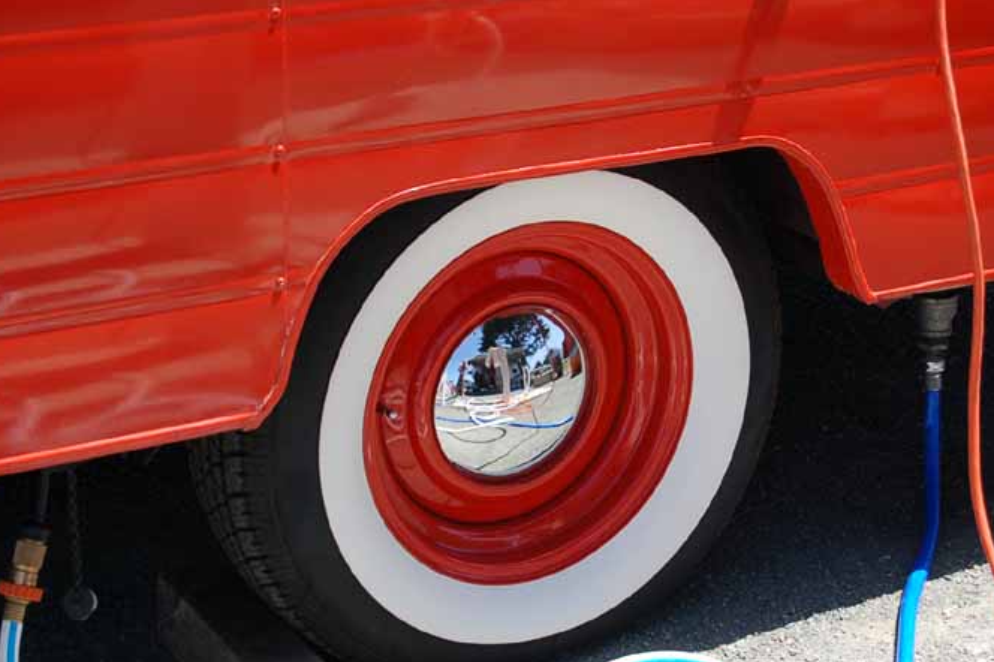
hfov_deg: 23.3
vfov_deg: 15.6
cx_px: 508
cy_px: 348
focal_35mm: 88
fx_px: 2416
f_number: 8
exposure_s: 1/200
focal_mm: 55
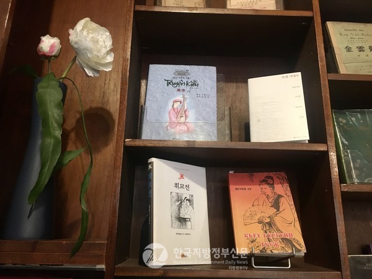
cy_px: 140
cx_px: 186
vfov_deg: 48.2
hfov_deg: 61.7
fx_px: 312
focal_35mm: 29
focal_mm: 4.15
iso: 200
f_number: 2.2
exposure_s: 1/25
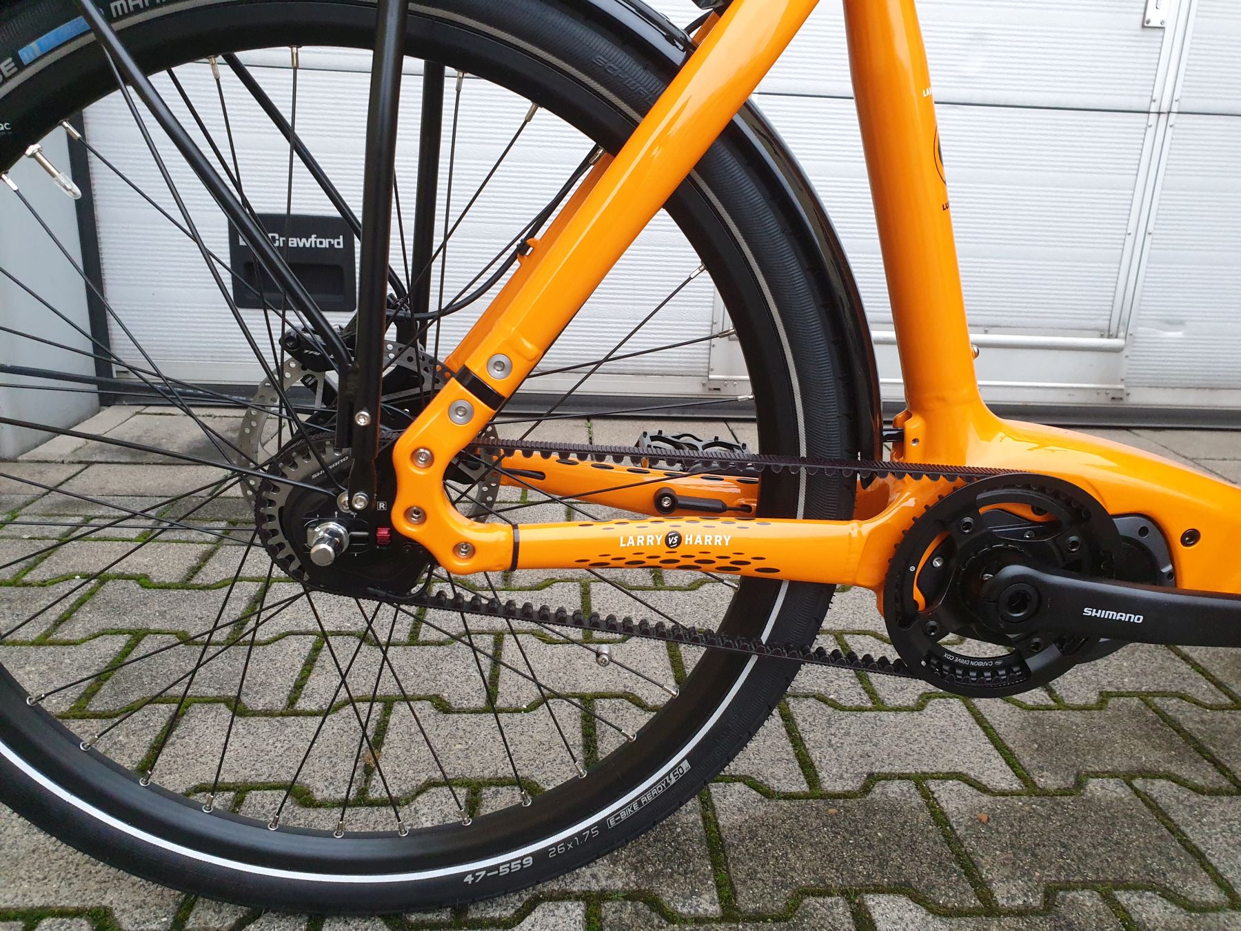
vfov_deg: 53.1
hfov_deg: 67.3
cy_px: 466
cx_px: 620
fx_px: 932
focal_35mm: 26
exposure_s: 1/50
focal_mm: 4.3
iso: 320
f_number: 2.4
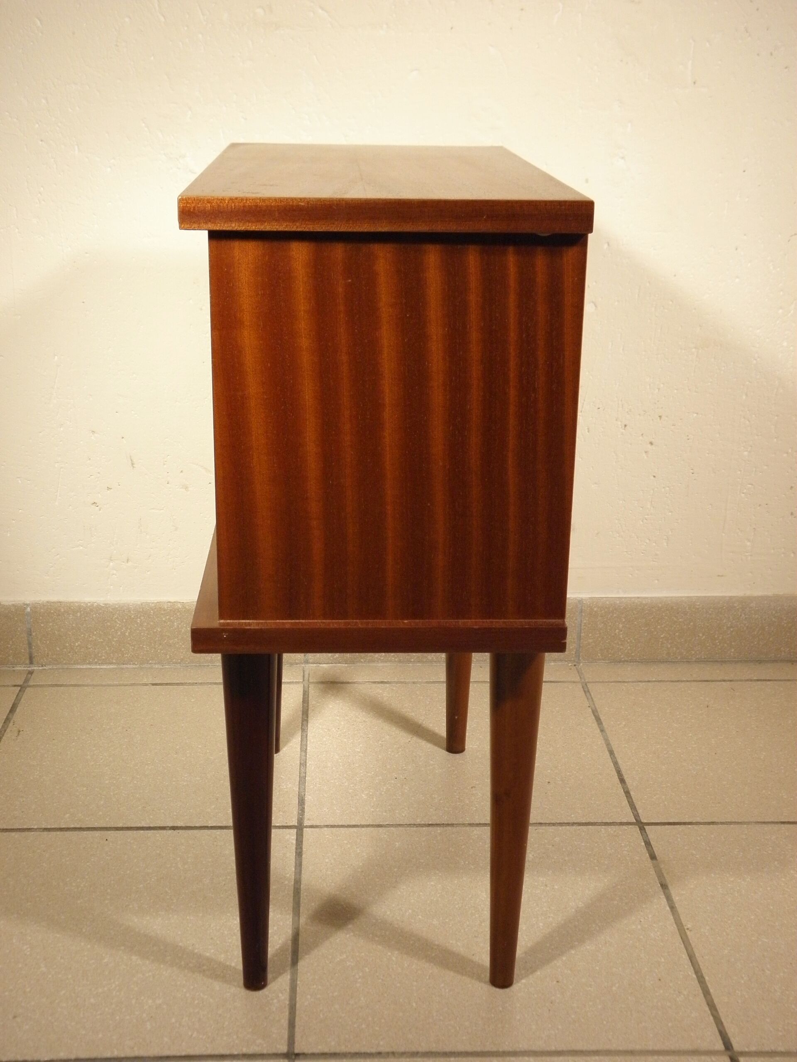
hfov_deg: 32.9
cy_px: 531
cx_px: 398
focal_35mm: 44
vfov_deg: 42.9
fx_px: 1351
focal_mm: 7.9
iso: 200
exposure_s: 1/20
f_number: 3.9
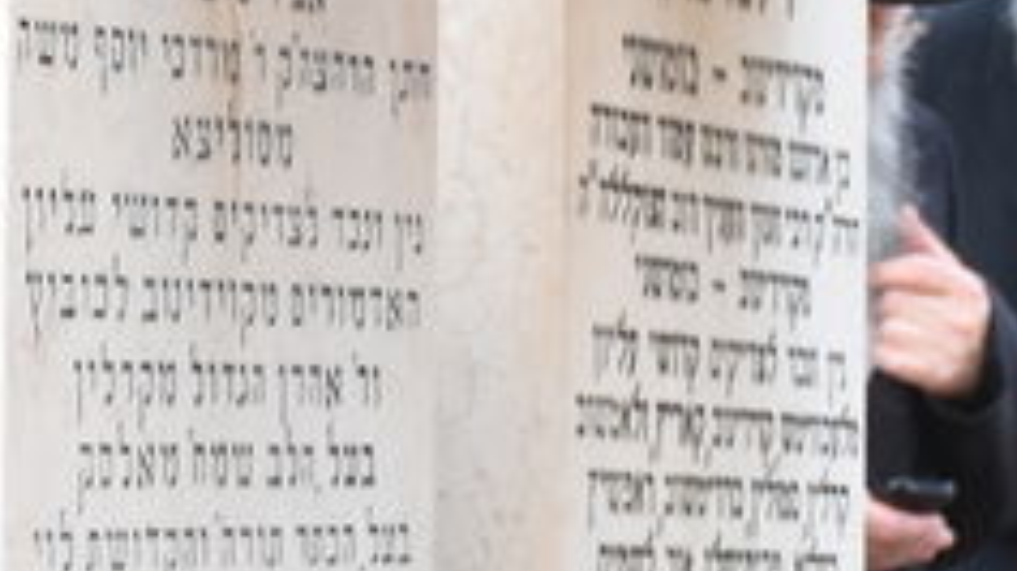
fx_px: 11241
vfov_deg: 2.9
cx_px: 386
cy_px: -36
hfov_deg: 5.2
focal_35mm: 417
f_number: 5.6
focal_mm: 45
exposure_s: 1/100
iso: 800
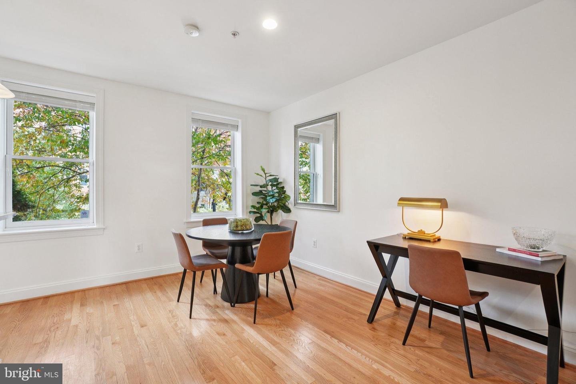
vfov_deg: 77.3
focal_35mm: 15
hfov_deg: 100.4
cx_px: 288
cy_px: 192
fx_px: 240
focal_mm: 10
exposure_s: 1/2.5
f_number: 7.1
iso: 100
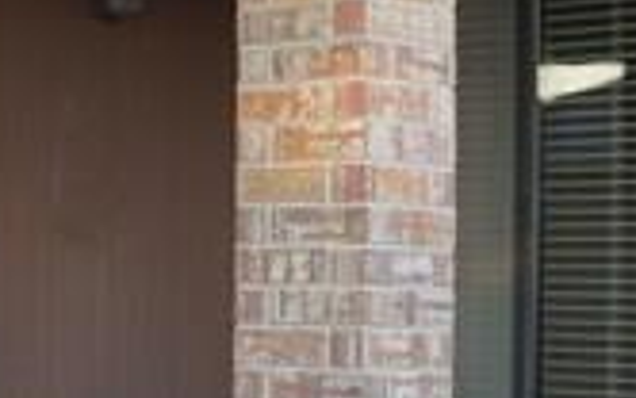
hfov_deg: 16.5
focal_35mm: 118
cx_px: -241
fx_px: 2047
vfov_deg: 11.1
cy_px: 220
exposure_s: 1/160
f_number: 4
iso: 400
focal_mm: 20
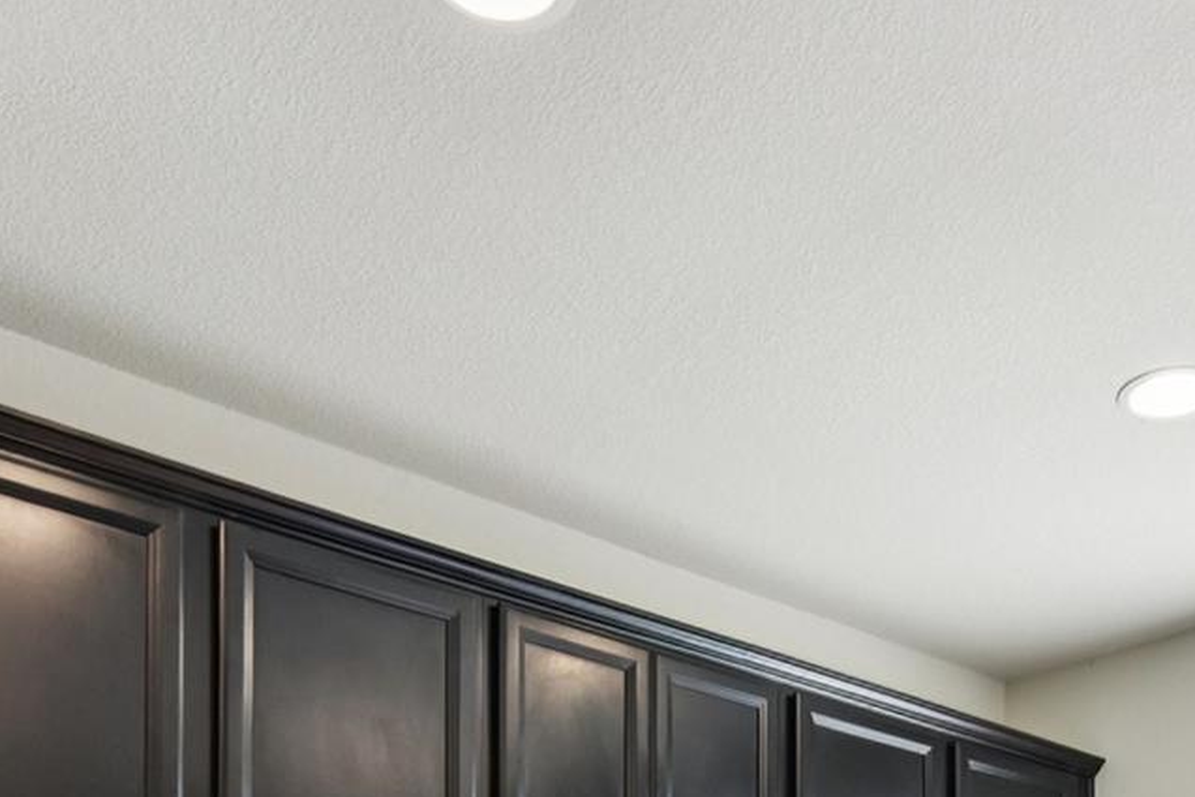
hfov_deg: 43.0
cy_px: 1188
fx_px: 1494
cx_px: 795
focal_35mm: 45
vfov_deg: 23.8
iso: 400
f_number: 8
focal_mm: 14
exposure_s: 1/25
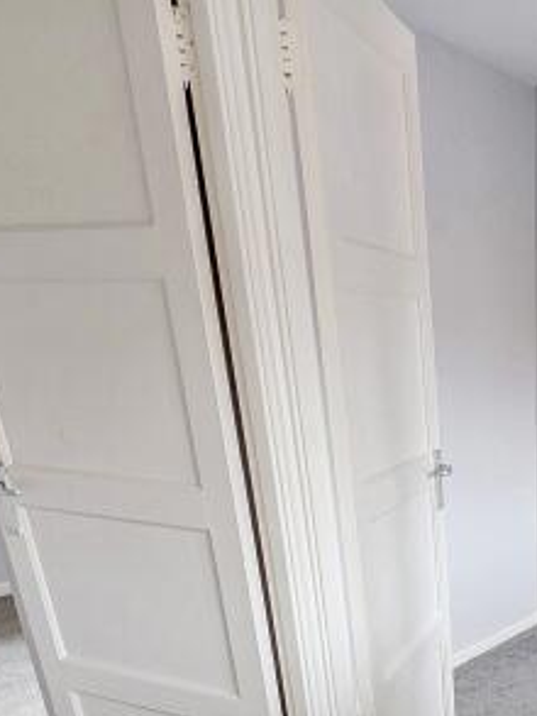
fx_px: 868
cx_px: 594
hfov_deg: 30.6
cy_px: 816
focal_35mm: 42
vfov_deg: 36.6
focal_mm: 2.2
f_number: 1.9
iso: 37
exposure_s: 1/69
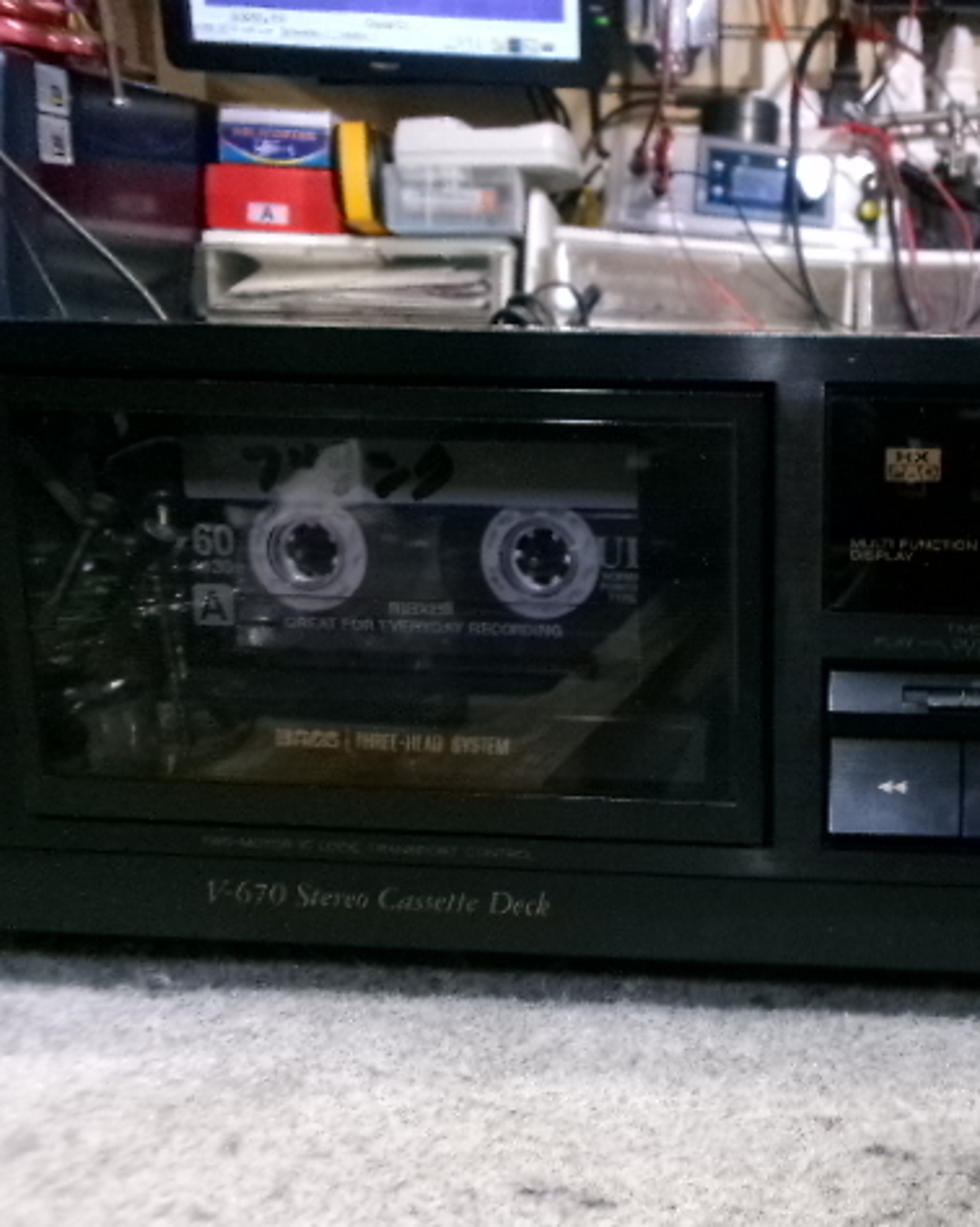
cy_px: 612
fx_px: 1342
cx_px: 809
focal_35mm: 37
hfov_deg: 38.3
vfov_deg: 49.1
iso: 800
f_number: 3.9
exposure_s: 1/34
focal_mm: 5.1
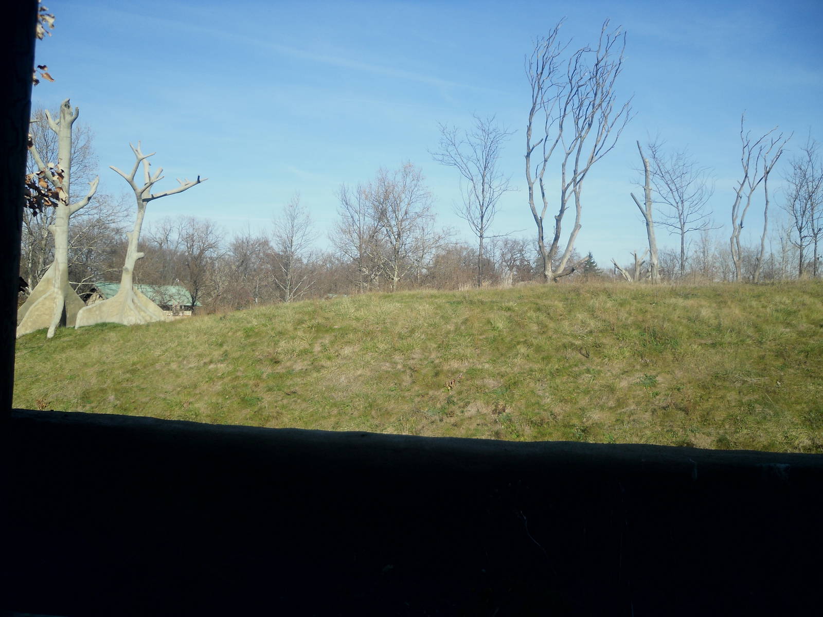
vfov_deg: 41.8
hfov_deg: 54.0
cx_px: 412
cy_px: 308
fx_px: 808
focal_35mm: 34
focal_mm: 6
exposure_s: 1/112
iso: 80
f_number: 8.1
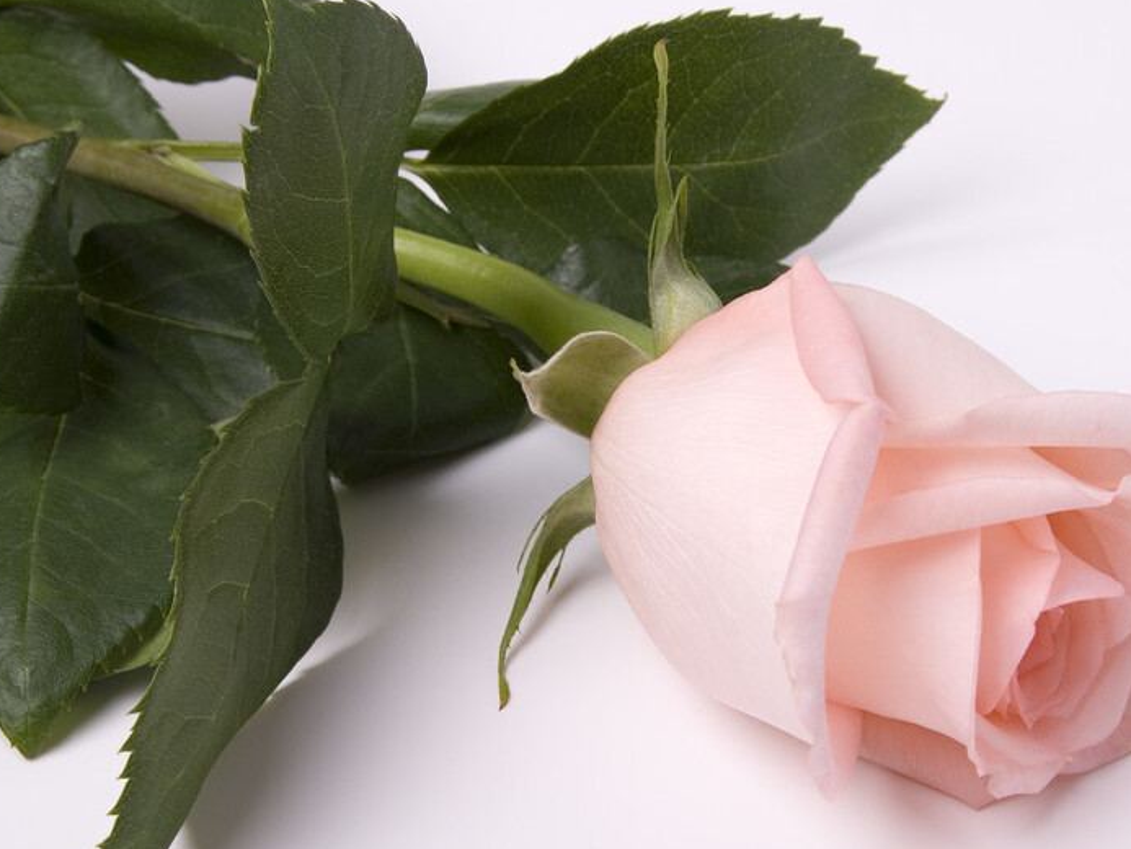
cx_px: 668
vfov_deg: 13.5
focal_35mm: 110
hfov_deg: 17.9
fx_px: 3595
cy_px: 505
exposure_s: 1/125
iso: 100
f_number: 11
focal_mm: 44
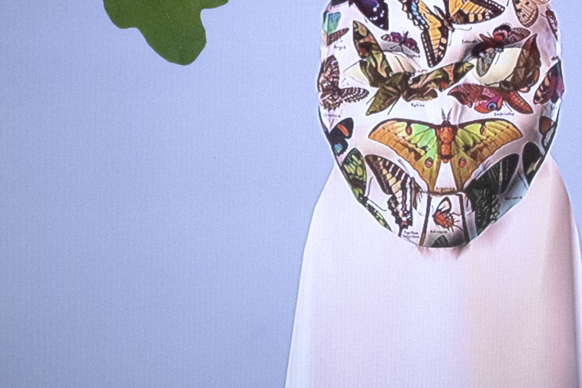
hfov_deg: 7.6
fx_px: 4397
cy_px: 170
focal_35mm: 272
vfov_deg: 5.1
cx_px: 361
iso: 1600
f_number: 5.6
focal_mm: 30
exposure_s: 1/125
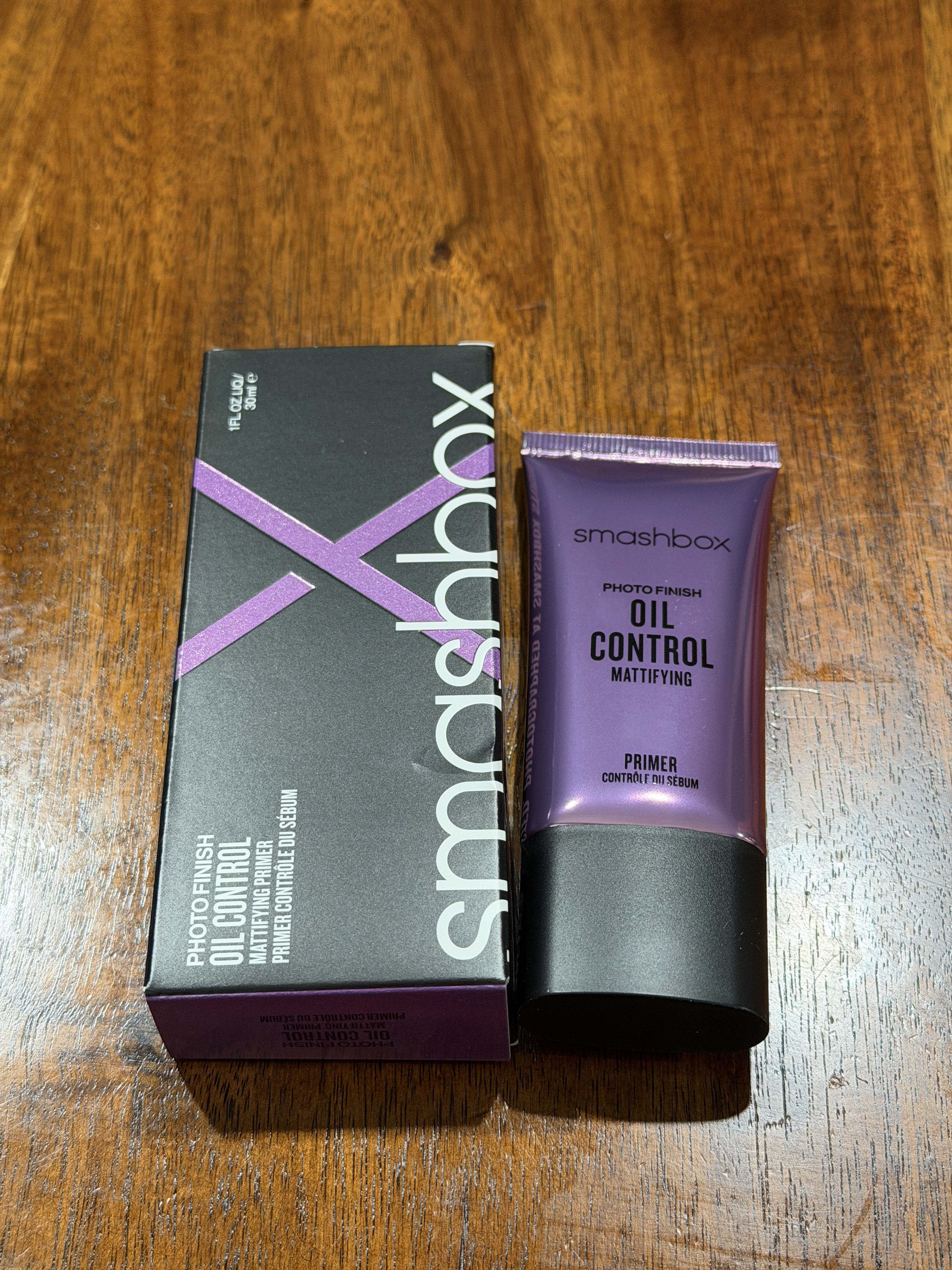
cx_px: 476
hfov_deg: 30.3
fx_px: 1760
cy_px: 635
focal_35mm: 48
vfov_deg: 39.7
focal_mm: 6.76
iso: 320
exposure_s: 1/40
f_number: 1.78
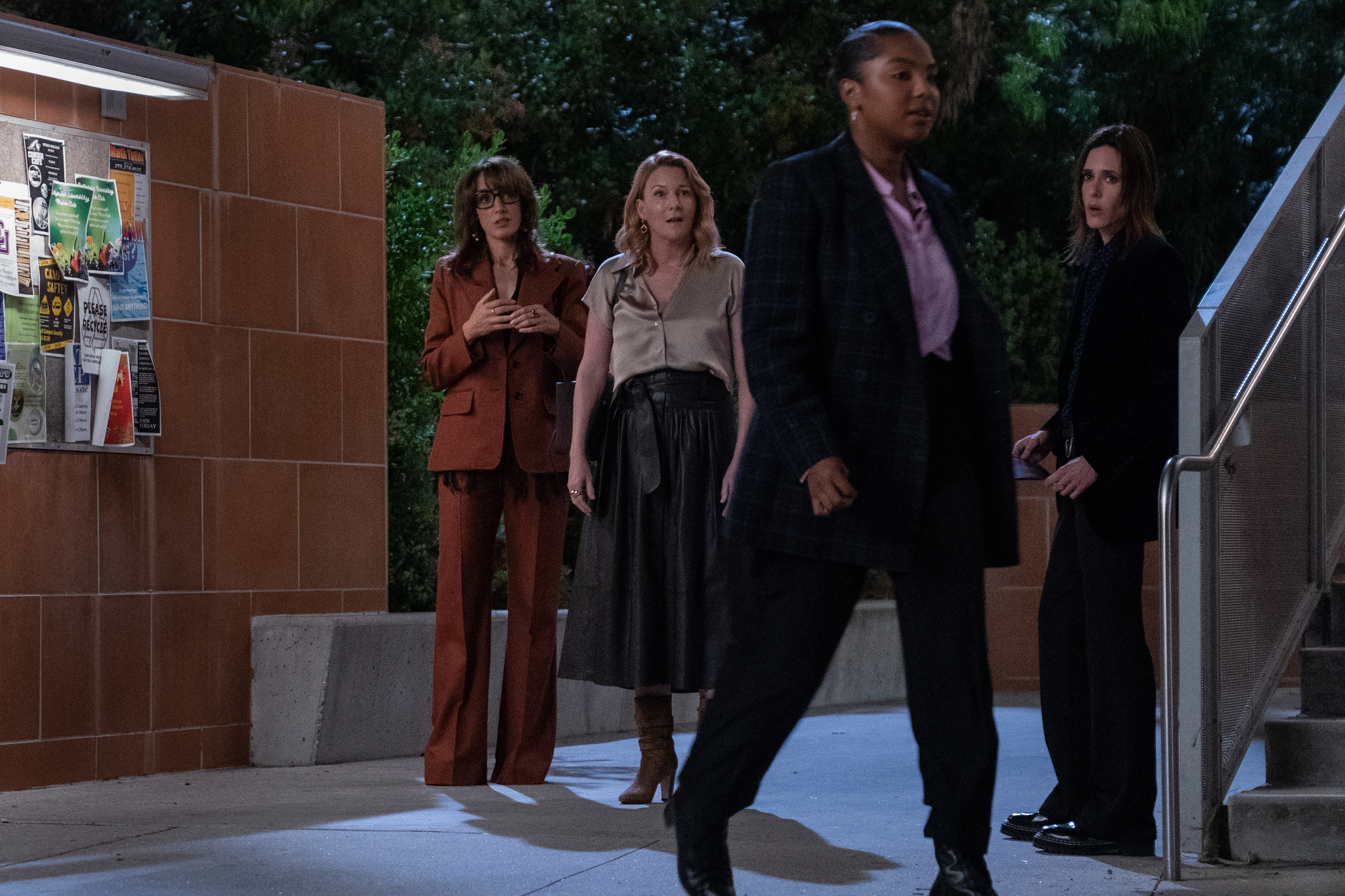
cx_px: 672
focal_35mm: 105
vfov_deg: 13.0
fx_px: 3923
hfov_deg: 19.5
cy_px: 448
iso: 20000
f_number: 3.2
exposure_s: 1/125
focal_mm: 70
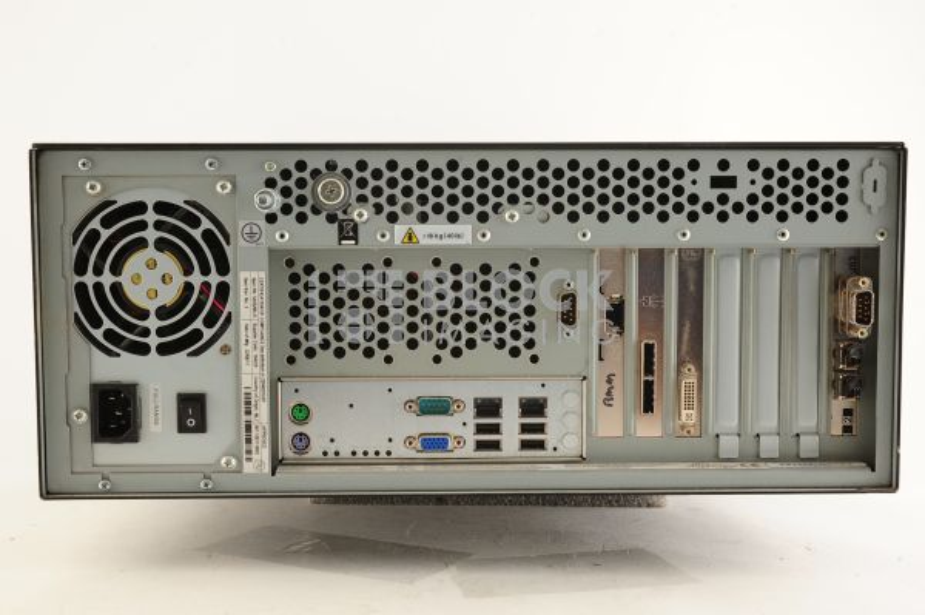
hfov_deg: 39.6
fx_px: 1284
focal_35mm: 50
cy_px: 308
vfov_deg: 26.9
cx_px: 462
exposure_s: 1/160
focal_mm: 50
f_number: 10
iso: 1600
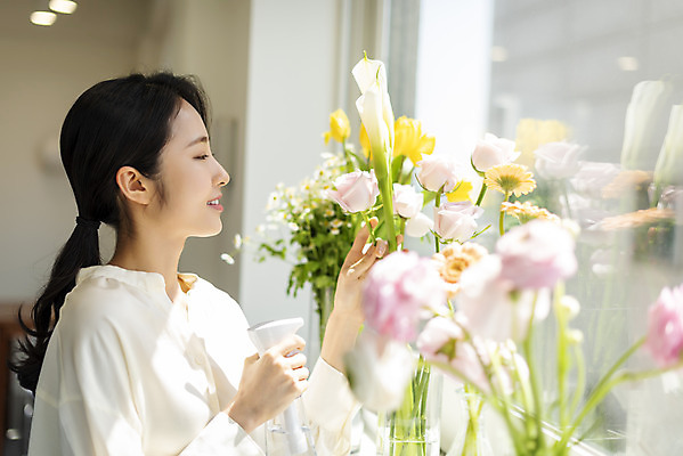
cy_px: 228
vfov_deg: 27.0
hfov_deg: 39.6
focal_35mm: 50
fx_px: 949
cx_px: 342
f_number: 2
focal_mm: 50
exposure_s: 1/1250
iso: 125
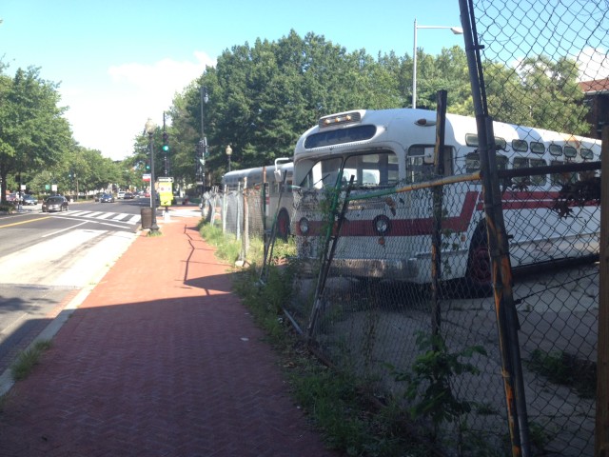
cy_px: 228
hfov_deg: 52.6
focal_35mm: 35
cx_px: 304
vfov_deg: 40.7
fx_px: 616
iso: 50
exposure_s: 1/484
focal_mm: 4.28
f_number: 2.4
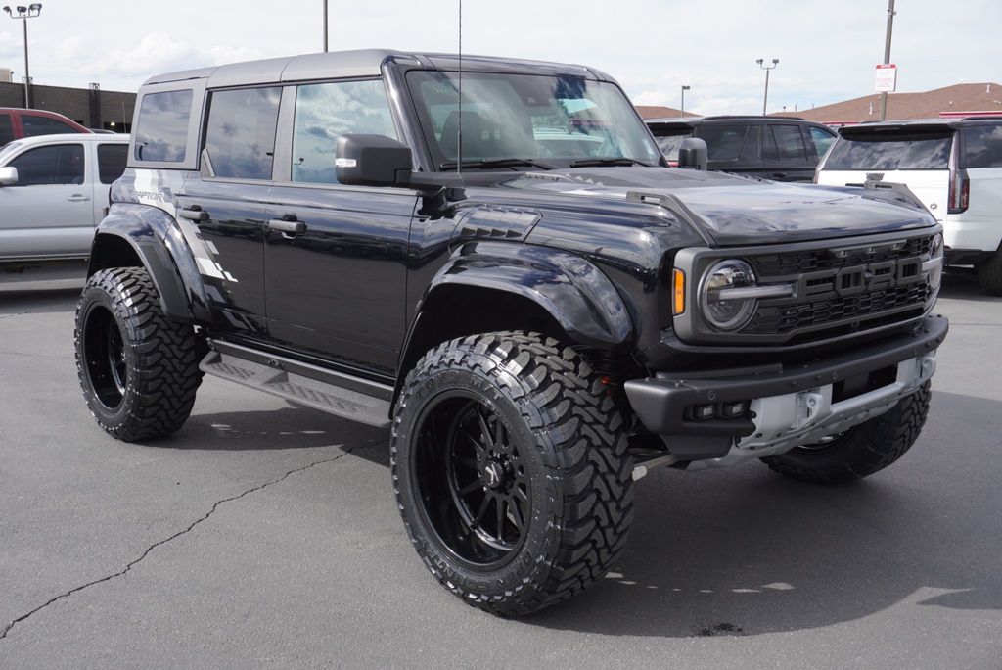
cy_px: 335
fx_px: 1044
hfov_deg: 51.3
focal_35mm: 38
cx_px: 501
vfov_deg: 35.5
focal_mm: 25
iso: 100
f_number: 9
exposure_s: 1/125
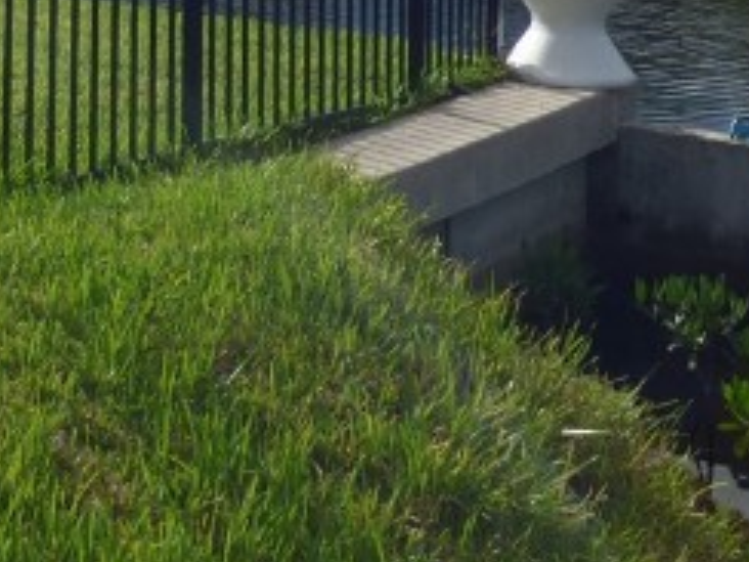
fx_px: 1818
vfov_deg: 15.9
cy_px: -316
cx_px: -187
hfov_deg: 21.4
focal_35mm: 84
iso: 100
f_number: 3.5
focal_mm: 3.58
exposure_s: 1/2000
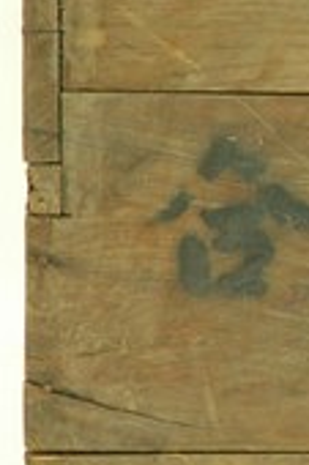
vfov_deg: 5.2
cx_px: 722
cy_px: 182
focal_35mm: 395
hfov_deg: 3.4
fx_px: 5096
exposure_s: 1/8
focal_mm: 70
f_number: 8
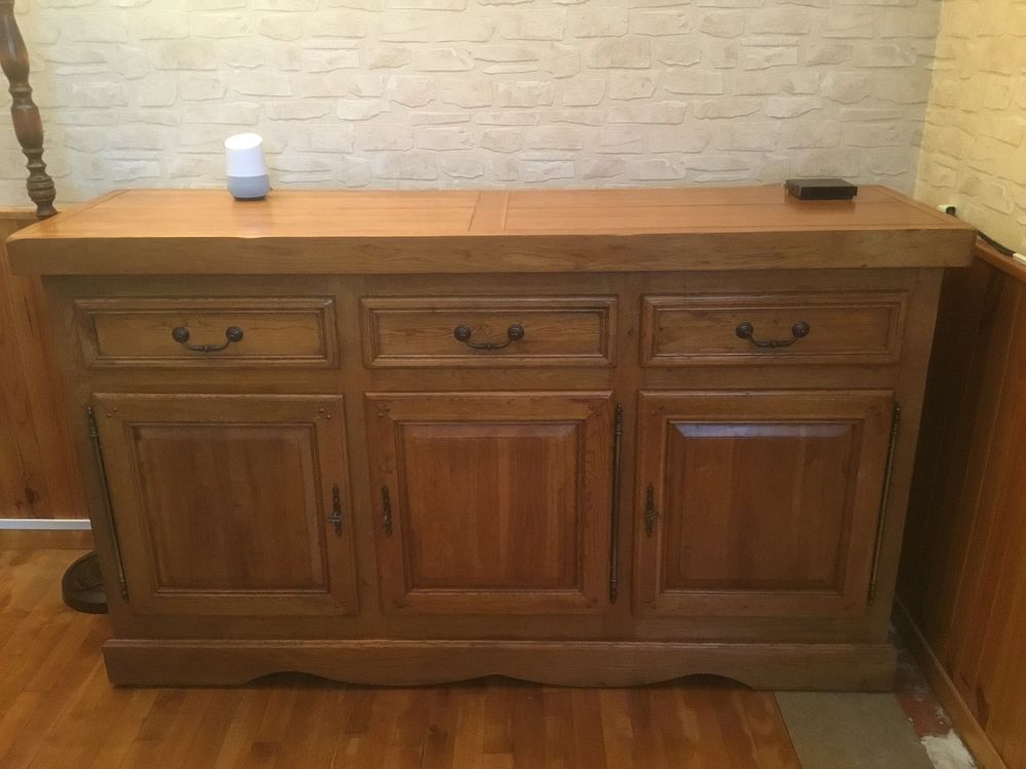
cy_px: 384
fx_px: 919
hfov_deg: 58.4
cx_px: 513
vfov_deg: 45.4
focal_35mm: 31
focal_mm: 3.3
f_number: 2.4
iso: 200
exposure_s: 1/17
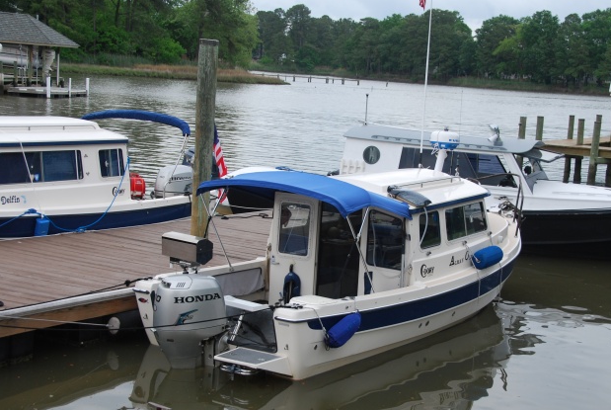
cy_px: 248
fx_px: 1054
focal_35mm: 62
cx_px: 346
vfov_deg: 22.0
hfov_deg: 32.3
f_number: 5
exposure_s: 1/100
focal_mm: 32
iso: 200
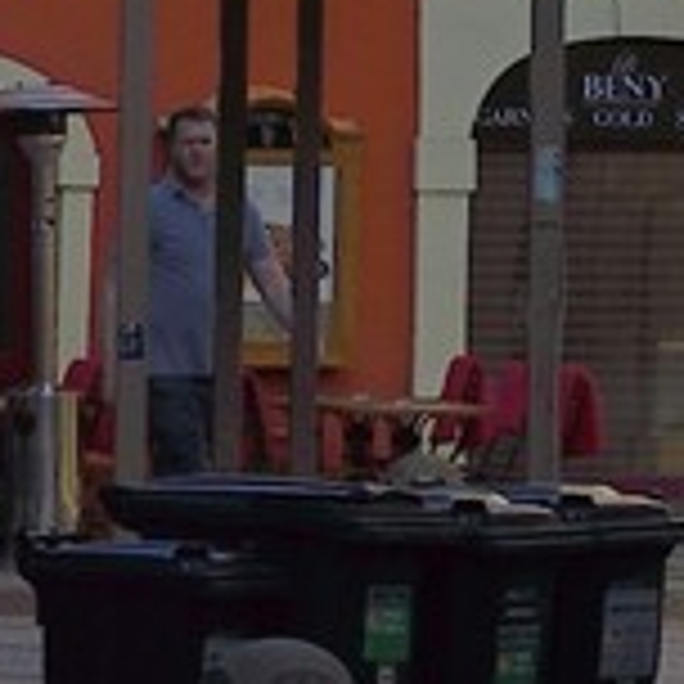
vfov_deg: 2.7
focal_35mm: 627
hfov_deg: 2.8
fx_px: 14017
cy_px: -1796
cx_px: 608
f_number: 13
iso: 200
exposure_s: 1/250
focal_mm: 70
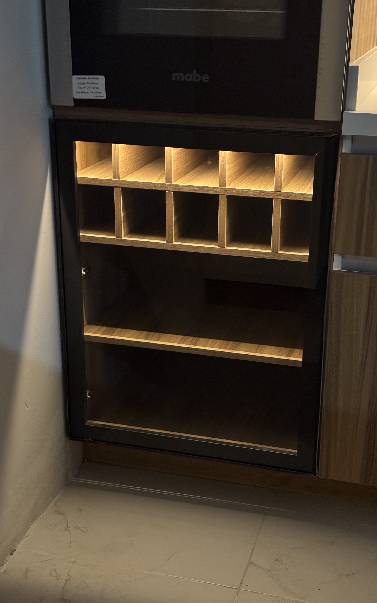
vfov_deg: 39.6
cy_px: 302
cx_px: 208
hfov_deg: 25.3
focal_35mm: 51
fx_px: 838
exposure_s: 1/24
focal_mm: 6.76
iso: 800
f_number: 1.78
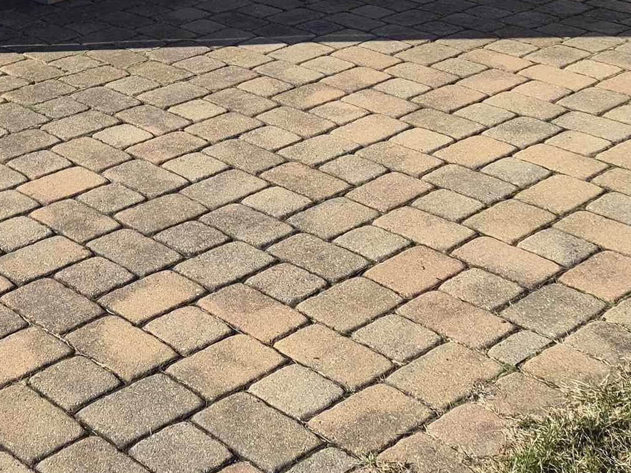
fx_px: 1276
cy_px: -187
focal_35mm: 70
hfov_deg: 27.2
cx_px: 125
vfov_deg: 19.0
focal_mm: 5.4
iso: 80
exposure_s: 1/3320
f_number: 1.8
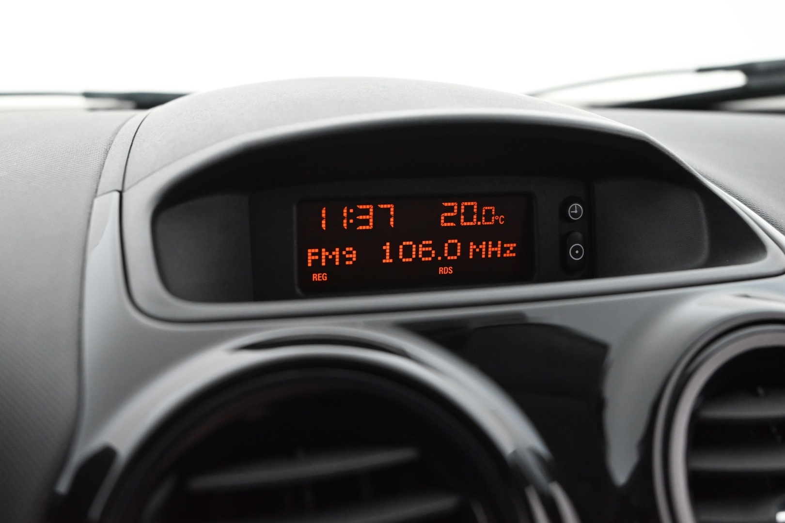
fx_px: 850
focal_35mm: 39
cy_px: 262
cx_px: 392
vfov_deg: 34.2
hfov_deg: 49.6
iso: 5000
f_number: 5.3
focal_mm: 39
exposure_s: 1/60
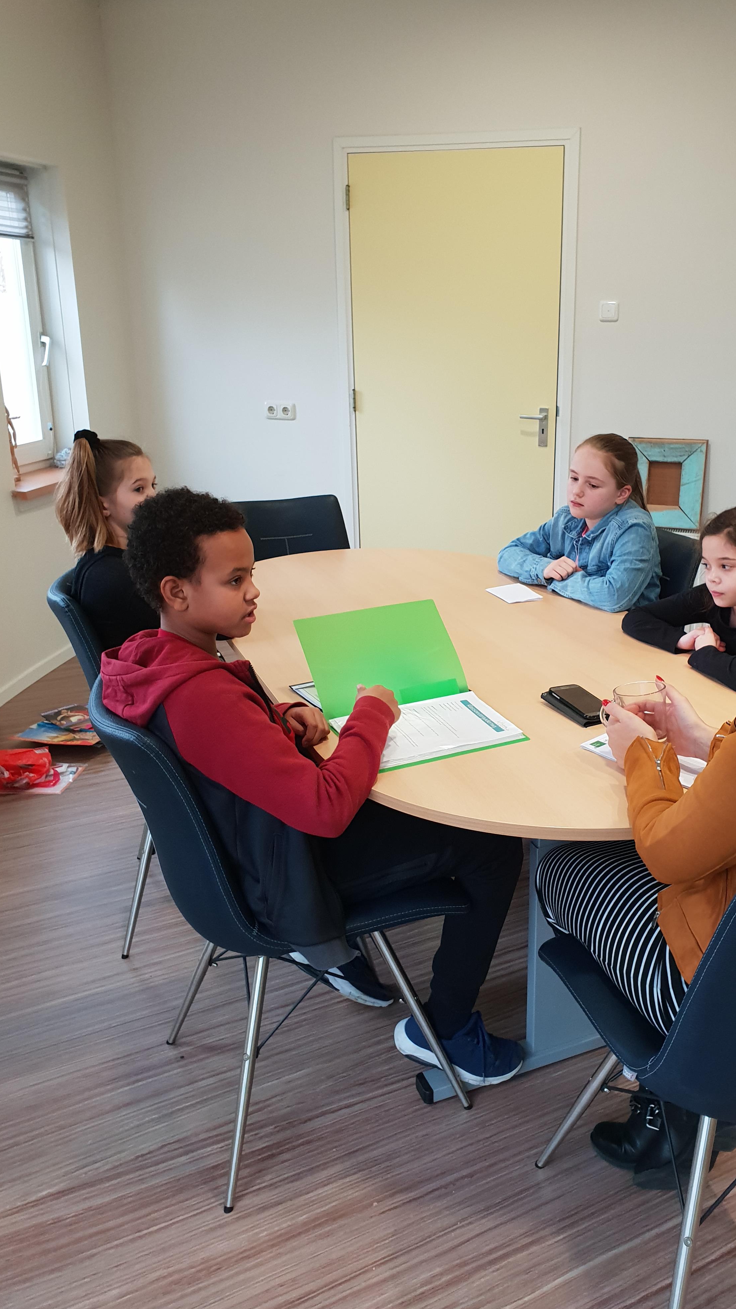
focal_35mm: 29
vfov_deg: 66.1
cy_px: 652
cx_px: 468
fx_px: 1006
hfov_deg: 39.9
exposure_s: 1/50
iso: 200
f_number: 2.4
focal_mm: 4.3
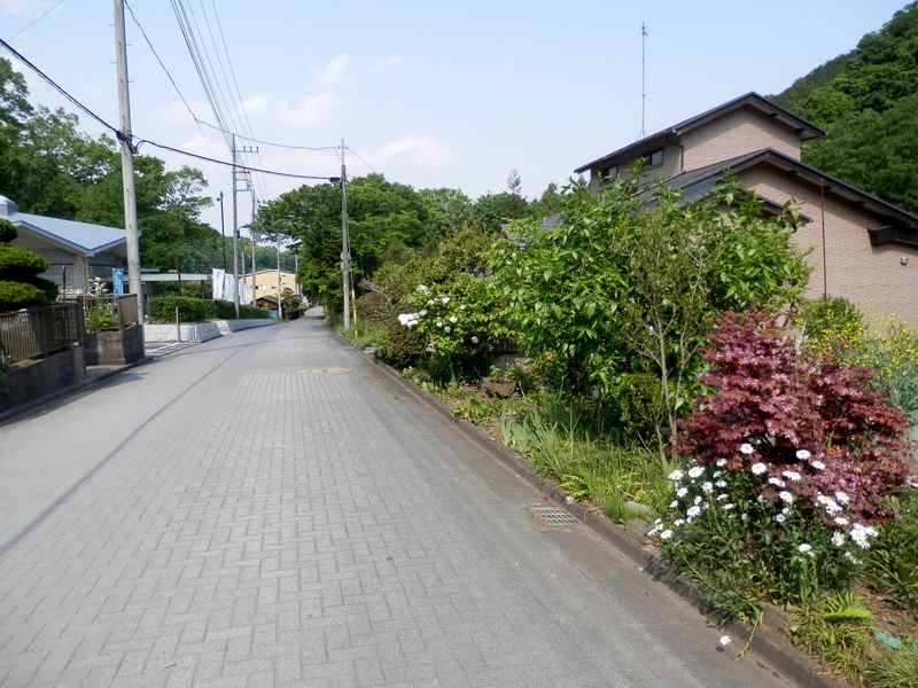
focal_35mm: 25
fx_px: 663
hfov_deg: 69.4
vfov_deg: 54.9
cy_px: 344
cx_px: 459
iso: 80
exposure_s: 1/640
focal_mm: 4.5
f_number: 3
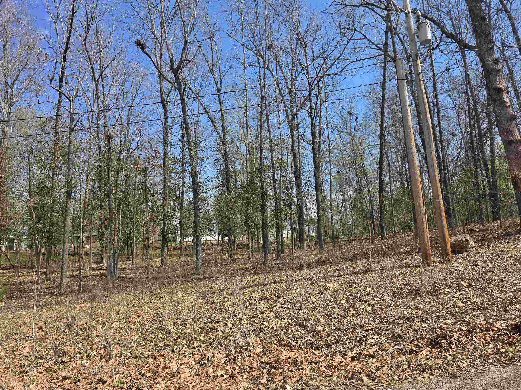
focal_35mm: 23
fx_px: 346
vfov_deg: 58.9
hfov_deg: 73.9
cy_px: 195
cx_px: 260
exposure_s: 1/2921
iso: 80
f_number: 1.7
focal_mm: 6.3
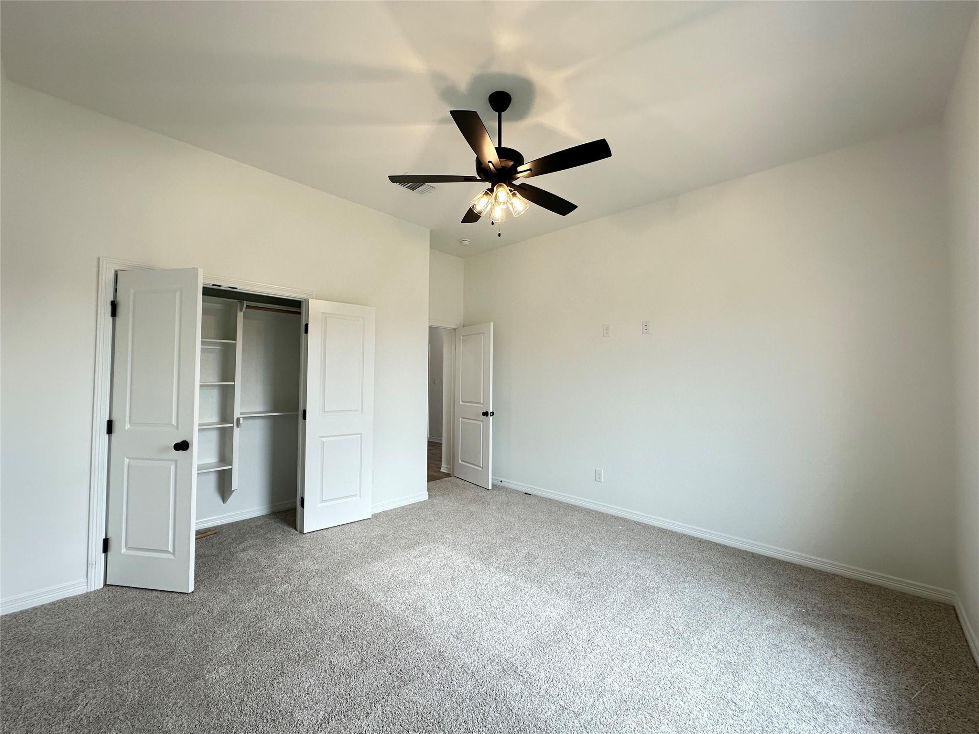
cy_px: 367
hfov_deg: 102.1
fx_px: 396
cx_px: 490
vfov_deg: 85.7
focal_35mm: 14
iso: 125
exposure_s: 1/120
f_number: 2.2
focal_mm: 2.22
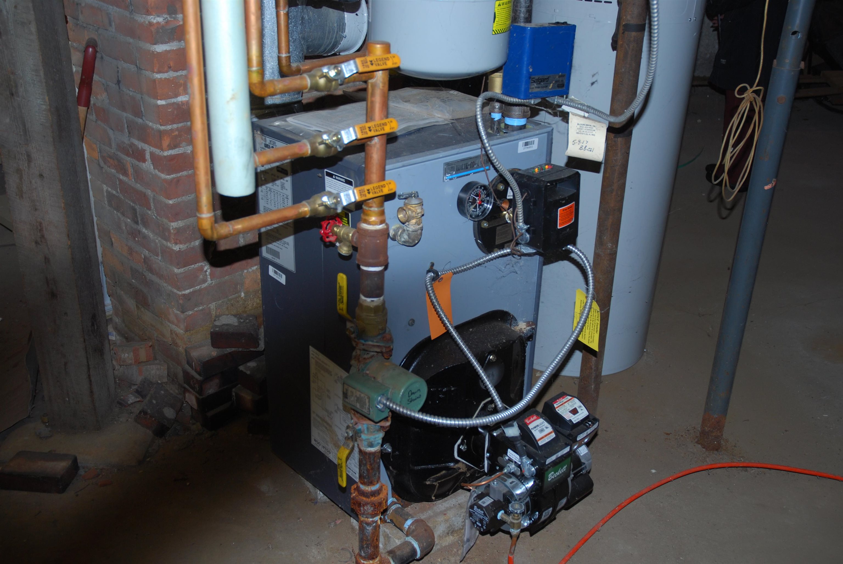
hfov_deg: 51.2
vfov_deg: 35.6
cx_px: 422
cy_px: 282
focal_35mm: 38
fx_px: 879
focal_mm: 25
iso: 200
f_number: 3.8
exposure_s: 1/60
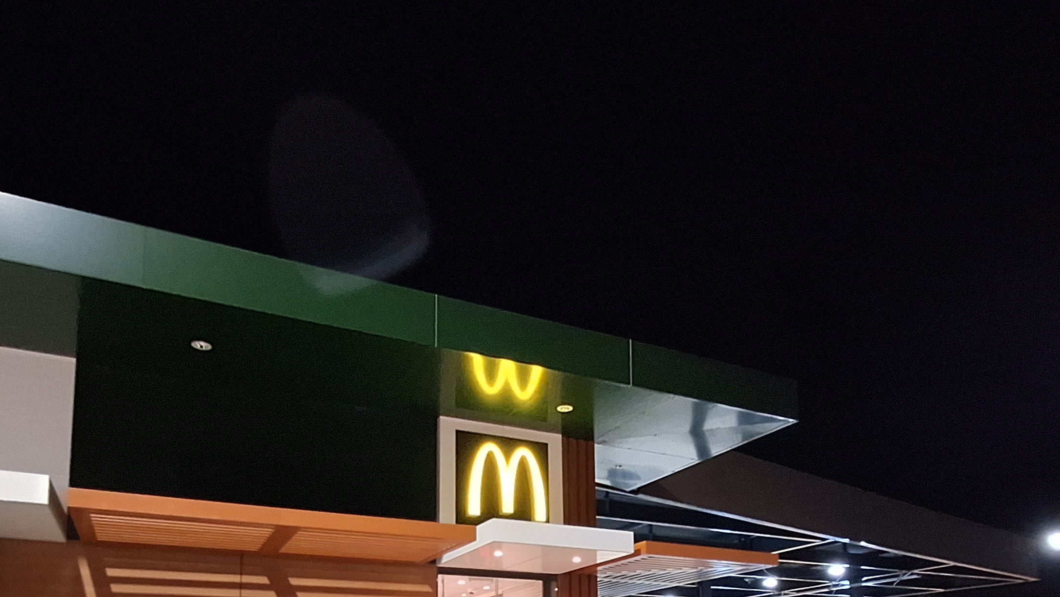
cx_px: 534
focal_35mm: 26
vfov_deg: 38.6
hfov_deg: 71.9
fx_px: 731
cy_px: 616
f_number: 2.2
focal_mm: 1.74
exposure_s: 1/20
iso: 640
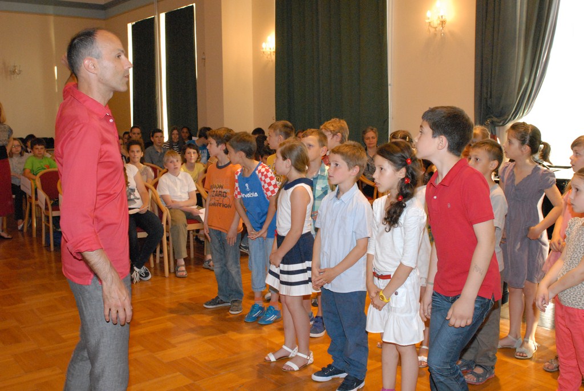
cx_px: 292
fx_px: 585
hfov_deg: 53.1
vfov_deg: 37.0
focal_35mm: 36
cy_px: 196
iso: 1600
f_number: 8
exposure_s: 1/60
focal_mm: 24
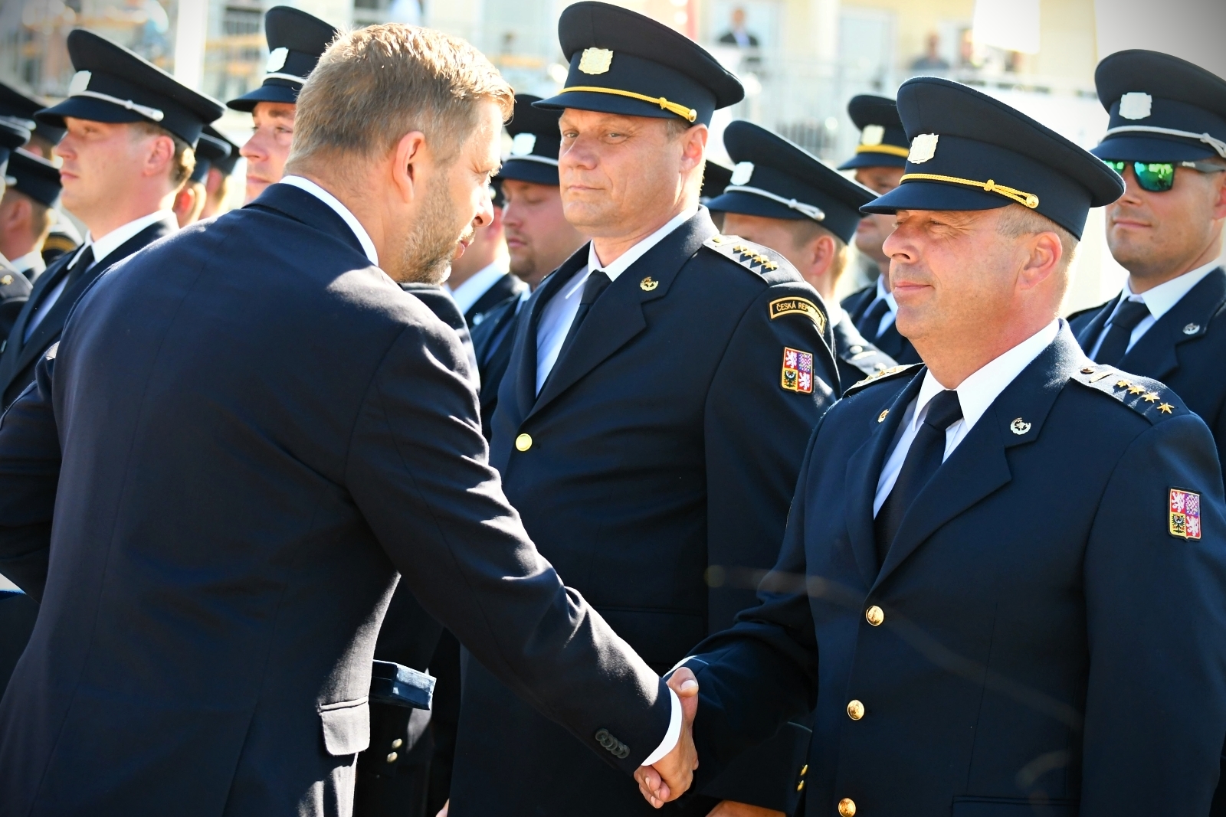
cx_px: 613
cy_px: 408
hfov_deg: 19.5
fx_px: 3576
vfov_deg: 13.0
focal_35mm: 105
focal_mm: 70
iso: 1000
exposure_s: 1/1000
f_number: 4.5
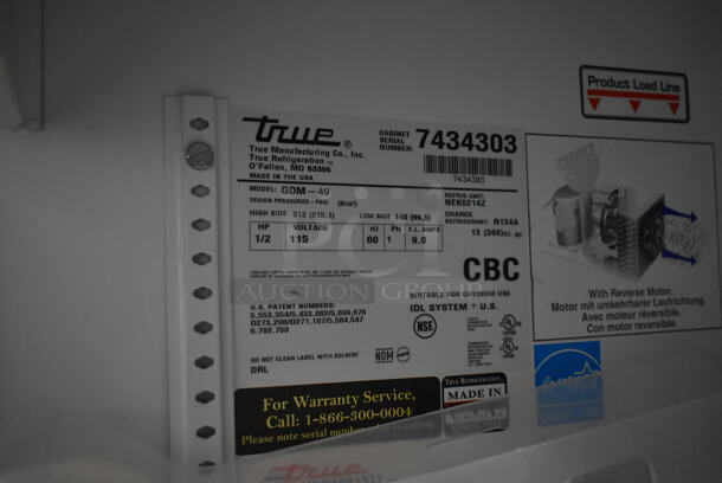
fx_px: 753
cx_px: 361
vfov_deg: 35.6
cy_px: 242
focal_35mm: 38
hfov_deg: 51.2
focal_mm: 25
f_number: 4
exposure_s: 1/40
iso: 2500
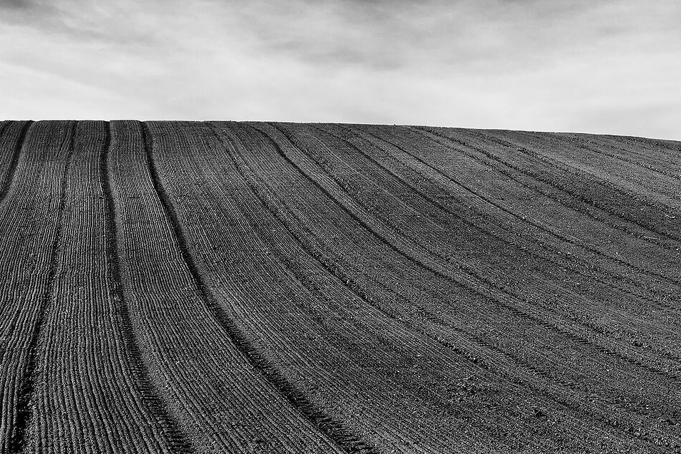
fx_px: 1665
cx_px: 87
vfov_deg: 15.4
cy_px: 368
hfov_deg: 22.6
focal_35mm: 88
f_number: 16
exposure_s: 1/100
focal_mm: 35
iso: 160
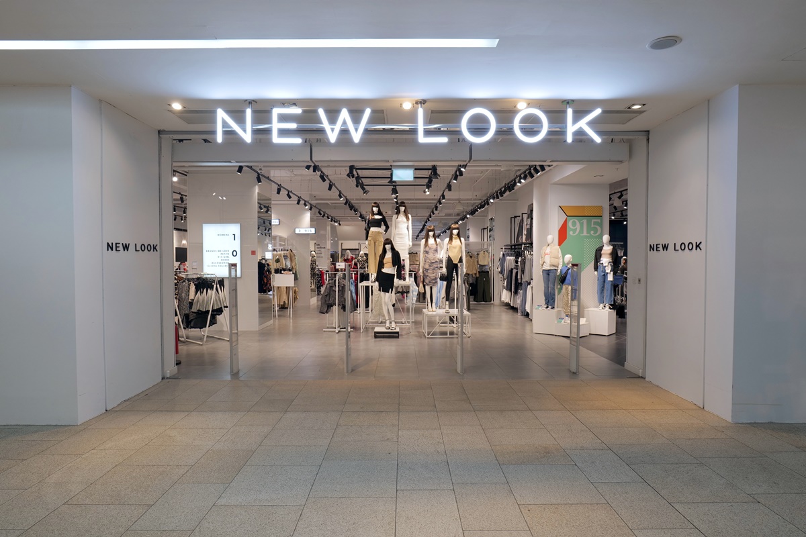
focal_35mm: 20
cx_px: 403
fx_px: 448
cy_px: 268
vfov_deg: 61.9
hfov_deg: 84.0
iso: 640
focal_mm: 20
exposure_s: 1/30
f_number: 8
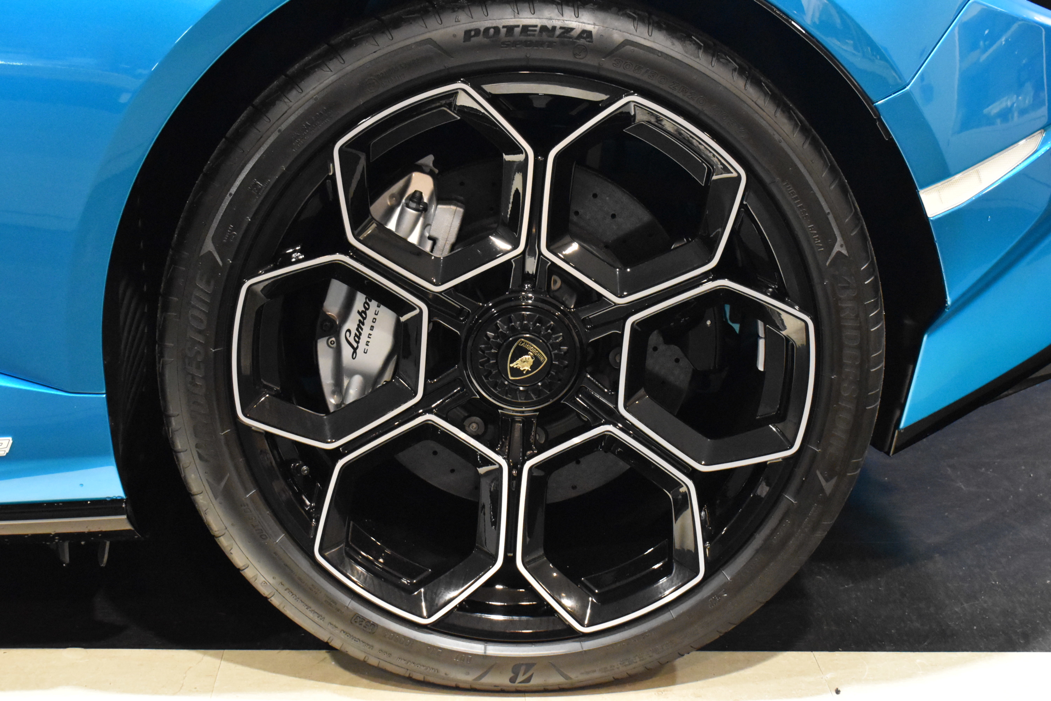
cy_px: 350
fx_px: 1664
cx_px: 526
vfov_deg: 23.8
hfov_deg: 35.1
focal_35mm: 57
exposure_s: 1/50
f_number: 8
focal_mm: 38
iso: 6400
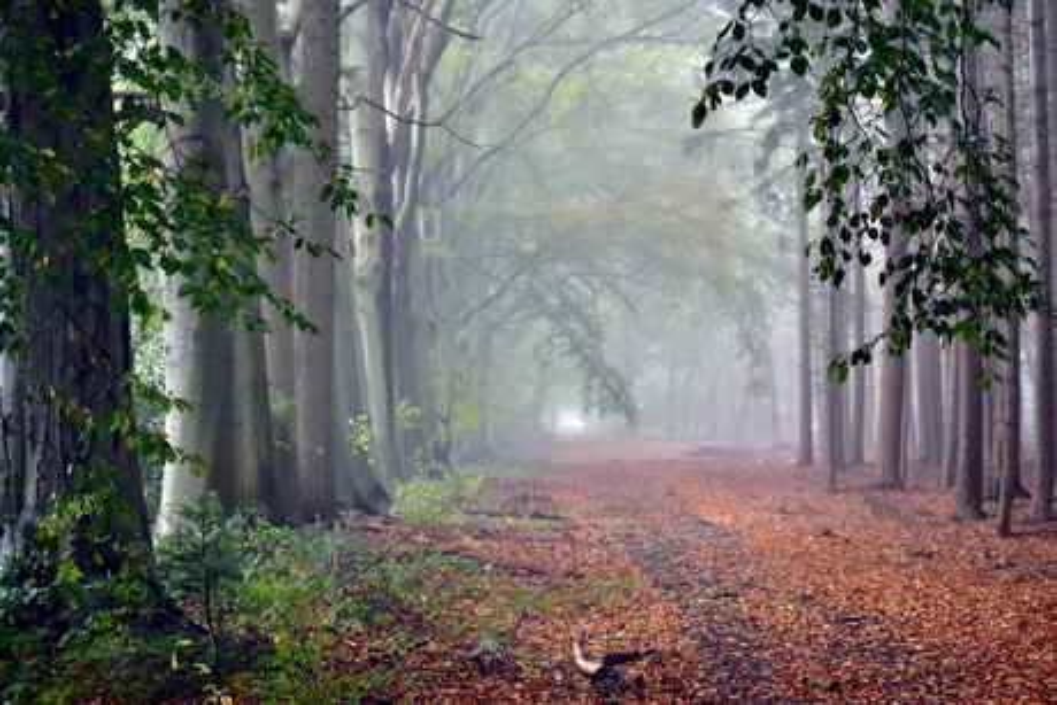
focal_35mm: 105
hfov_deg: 19.5
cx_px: 528
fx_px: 3084
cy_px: 352
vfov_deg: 13.1
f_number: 4.5
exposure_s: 1/125
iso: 900
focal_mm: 70
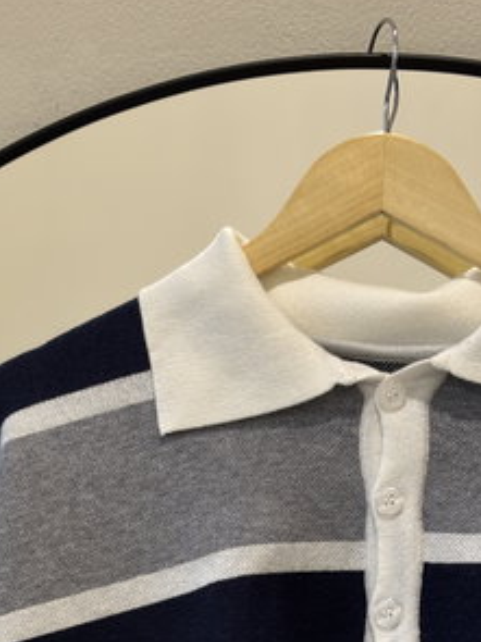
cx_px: 224
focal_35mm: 94
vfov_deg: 20.6
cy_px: 532
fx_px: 1743
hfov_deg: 15.7
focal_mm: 5.96
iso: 100
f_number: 1.6
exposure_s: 1/50
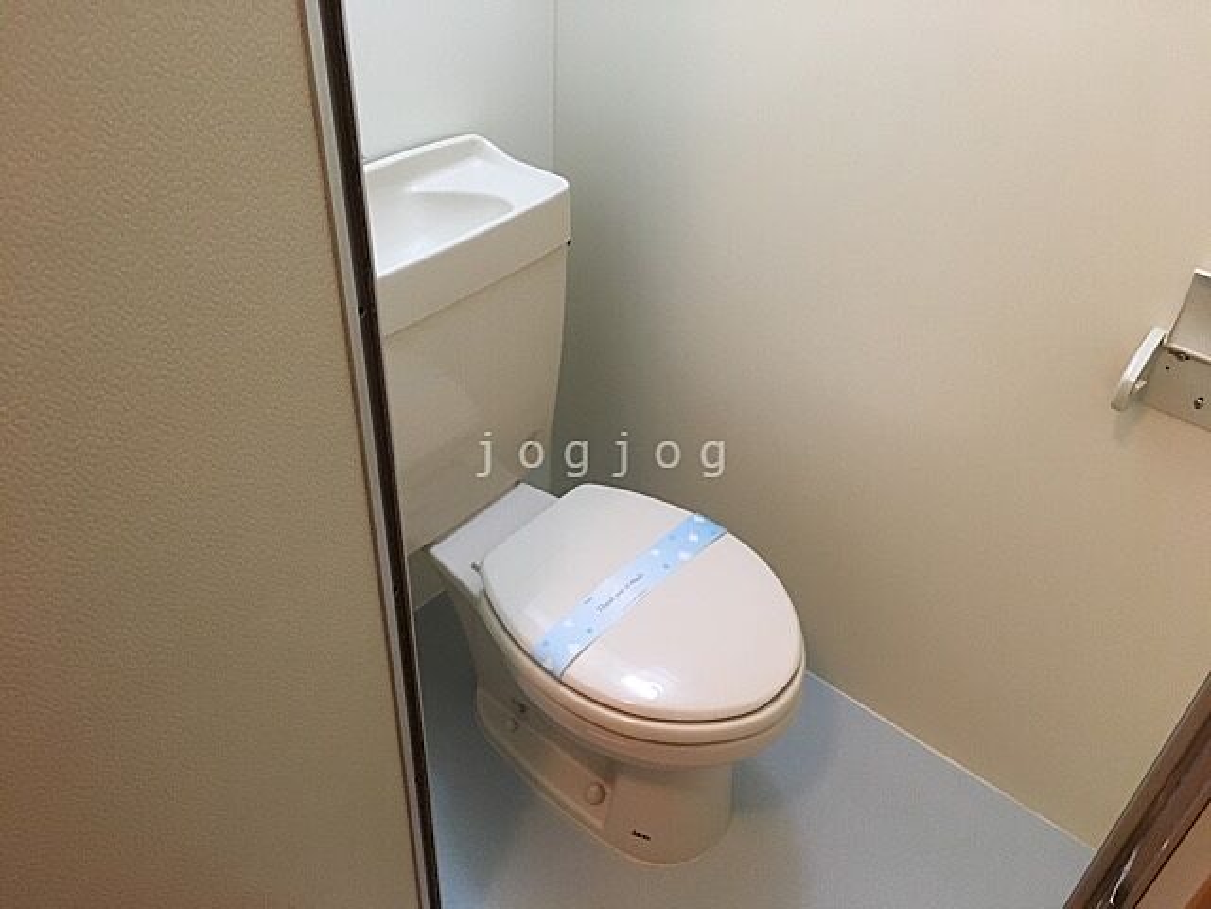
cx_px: 606
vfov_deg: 48.2
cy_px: 454
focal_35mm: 29
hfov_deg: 61.7
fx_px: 1015
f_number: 2.2
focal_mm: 4.15
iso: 200
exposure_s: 1/15
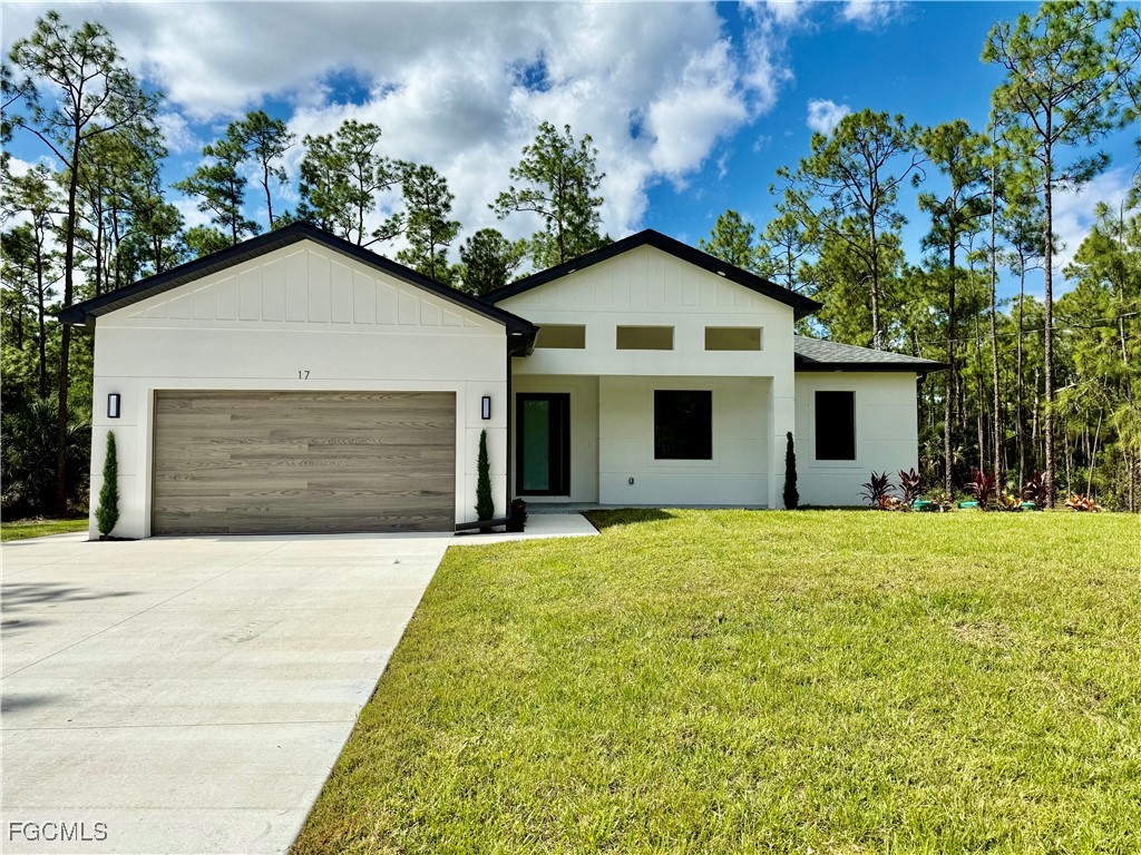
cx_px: 570
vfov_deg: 56.8
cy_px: 428
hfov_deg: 71.6
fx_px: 791
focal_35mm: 24
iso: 80
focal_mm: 6.76
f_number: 1.78
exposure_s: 1/7353
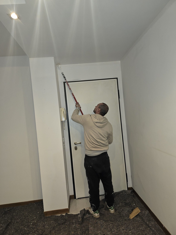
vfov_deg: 73.9
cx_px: 88
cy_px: 118
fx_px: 156
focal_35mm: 23
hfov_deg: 58.9
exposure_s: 1/25
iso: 125
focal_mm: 6.3
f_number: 1.7
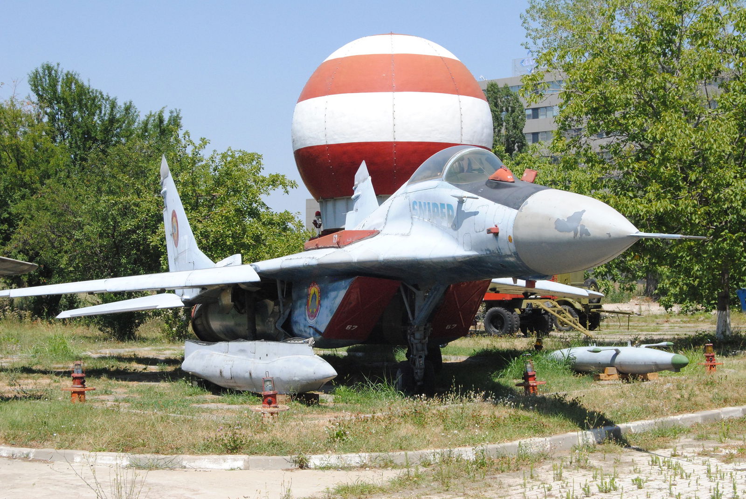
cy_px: 250
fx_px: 1307
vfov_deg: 21.6
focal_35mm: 63
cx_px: 373
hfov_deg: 31.9
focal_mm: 42
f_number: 14
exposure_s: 1/800
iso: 800
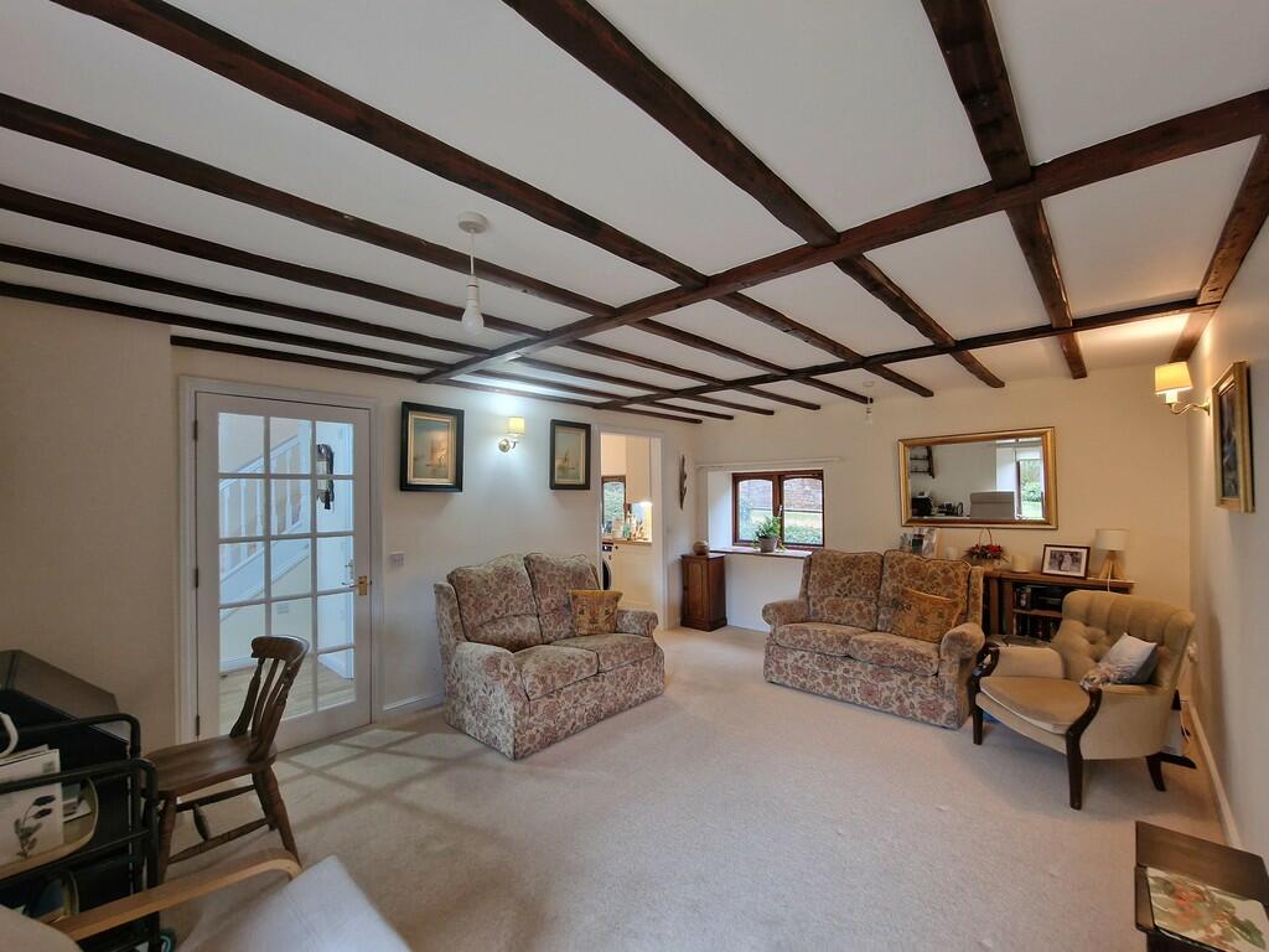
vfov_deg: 89.9
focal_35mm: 13
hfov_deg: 106.2
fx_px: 477
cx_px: 634
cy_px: 476
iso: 320
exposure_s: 1/33
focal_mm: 2.2
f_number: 2.2
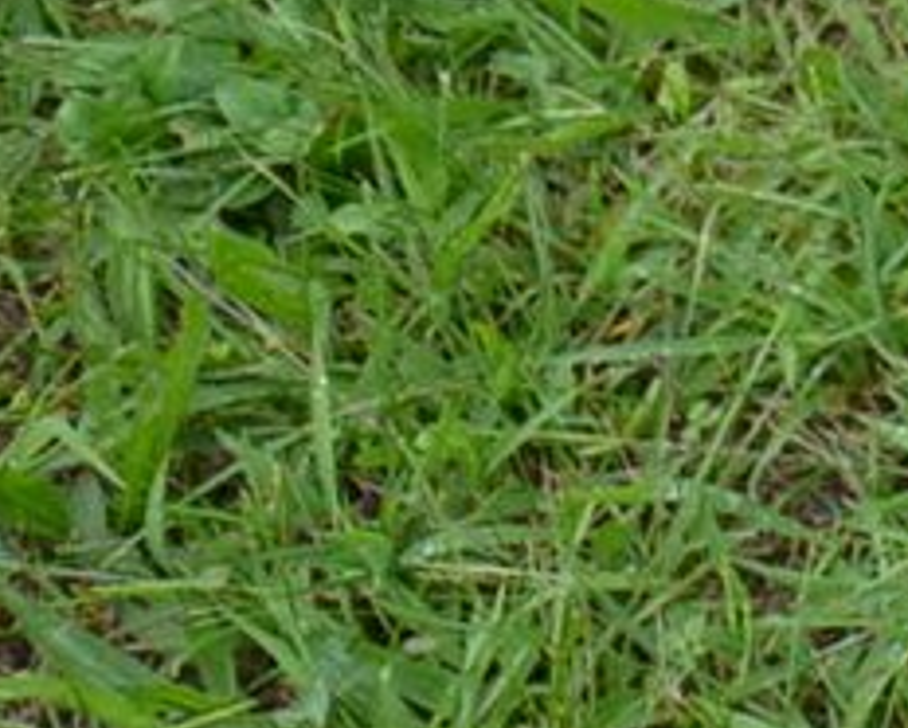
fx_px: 4465
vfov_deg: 8.3
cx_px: 3006
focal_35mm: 166
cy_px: -1247
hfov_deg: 8.8
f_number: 4.5
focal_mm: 16
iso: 400
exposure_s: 1/80
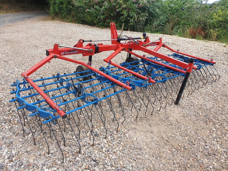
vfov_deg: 53.1
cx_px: 114
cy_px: 86
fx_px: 171
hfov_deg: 67.3
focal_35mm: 26
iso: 50
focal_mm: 4.32
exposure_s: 1/319
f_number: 2.4
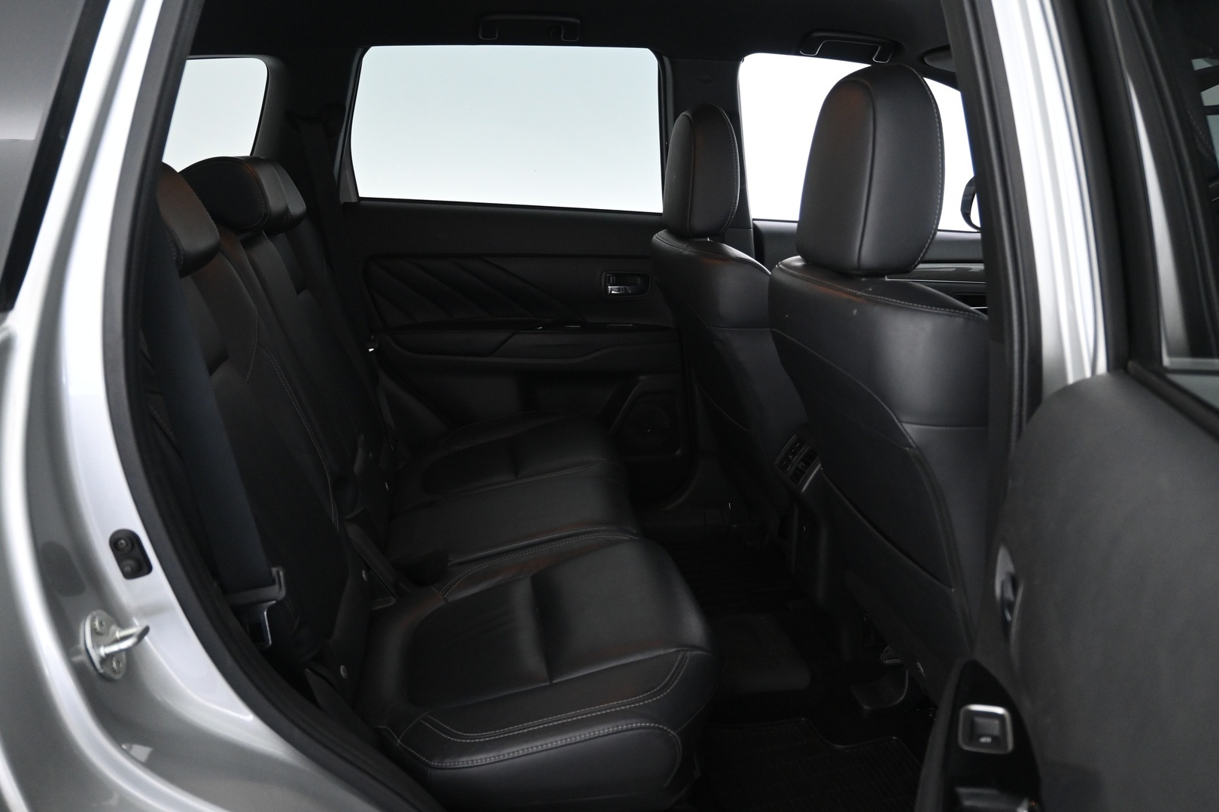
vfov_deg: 44.6
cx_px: 610
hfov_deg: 63.2
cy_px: 406
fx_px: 990
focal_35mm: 29
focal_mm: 19.5
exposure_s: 1/30
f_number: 3.8
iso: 2000
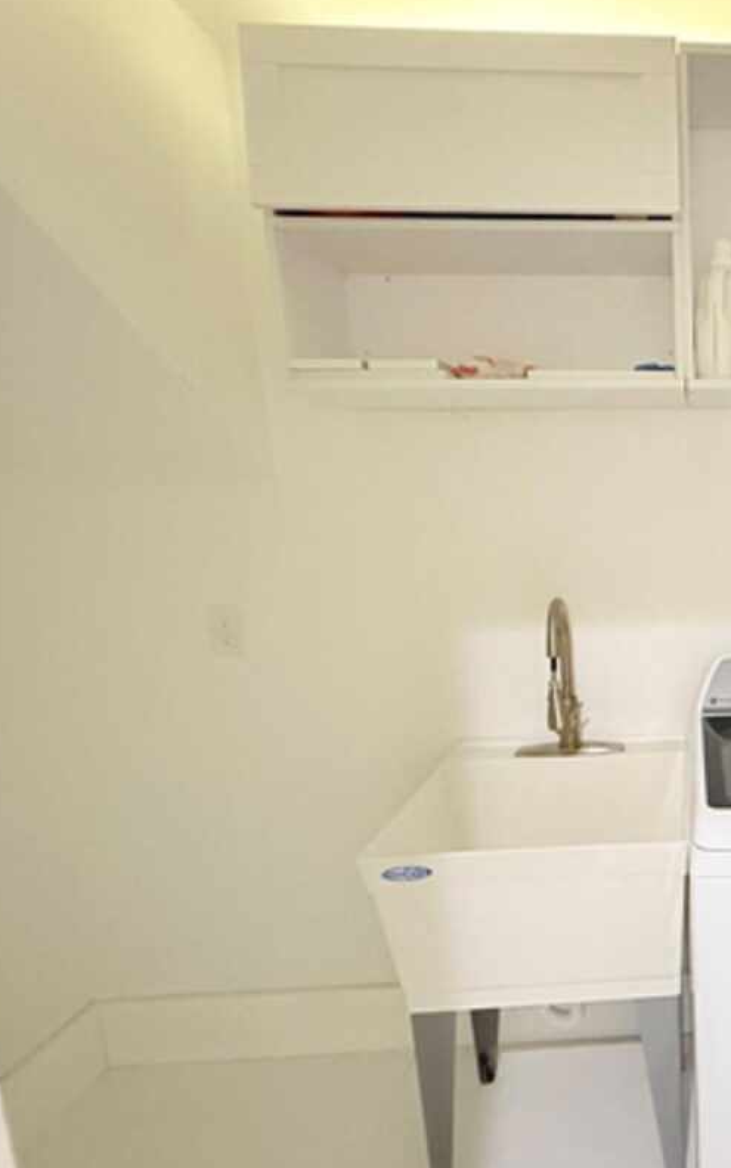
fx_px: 764
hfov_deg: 42.8
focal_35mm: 24
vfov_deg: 74.6
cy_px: 639
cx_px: 758
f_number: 2.2
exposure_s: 1/60
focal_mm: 2.22
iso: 800
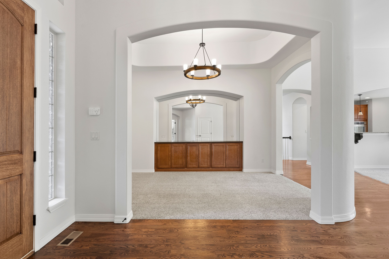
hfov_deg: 96.7
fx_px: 173
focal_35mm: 16
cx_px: 188
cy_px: 131
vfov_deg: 73.8
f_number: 9
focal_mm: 15
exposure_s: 1/2.5
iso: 640
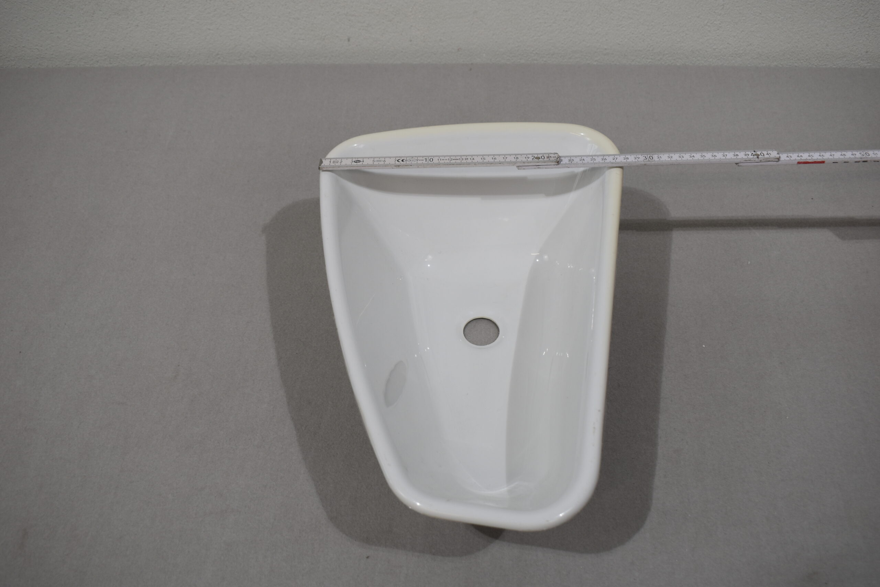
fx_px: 880
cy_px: 294
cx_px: 440
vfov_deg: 36.9
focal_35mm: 36
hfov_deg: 53.1
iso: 250
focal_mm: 24
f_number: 5.6
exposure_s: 1/125
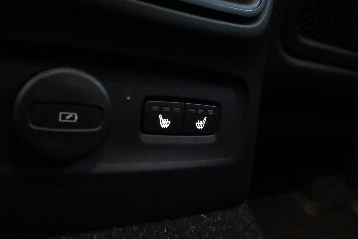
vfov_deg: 42.6
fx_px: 306
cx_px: 179
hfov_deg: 60.7
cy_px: 120
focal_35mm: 31
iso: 25600
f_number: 7.1
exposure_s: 1/30
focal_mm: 20.5
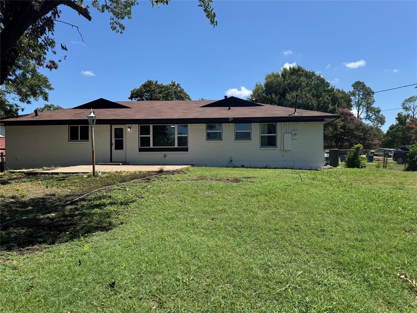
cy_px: 156
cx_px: 208
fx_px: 289
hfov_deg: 71.6
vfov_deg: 56.8
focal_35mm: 24
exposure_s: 1/4049
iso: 80
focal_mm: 6.76
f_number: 1.78
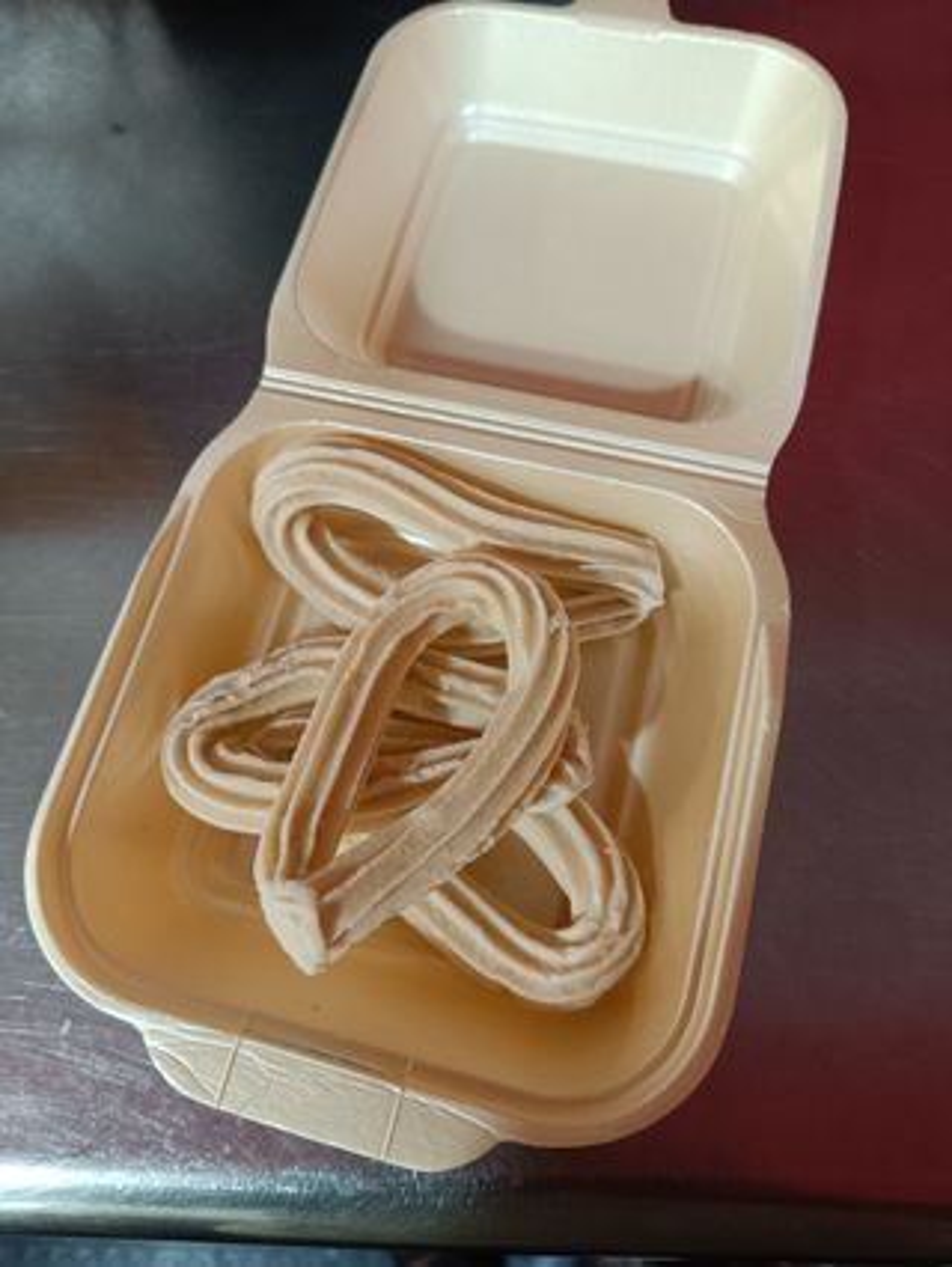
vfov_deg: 71.6
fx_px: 879
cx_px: 476
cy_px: 634
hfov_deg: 56.9
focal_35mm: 24
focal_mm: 5.59
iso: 669
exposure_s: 1/33.3
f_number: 1.88
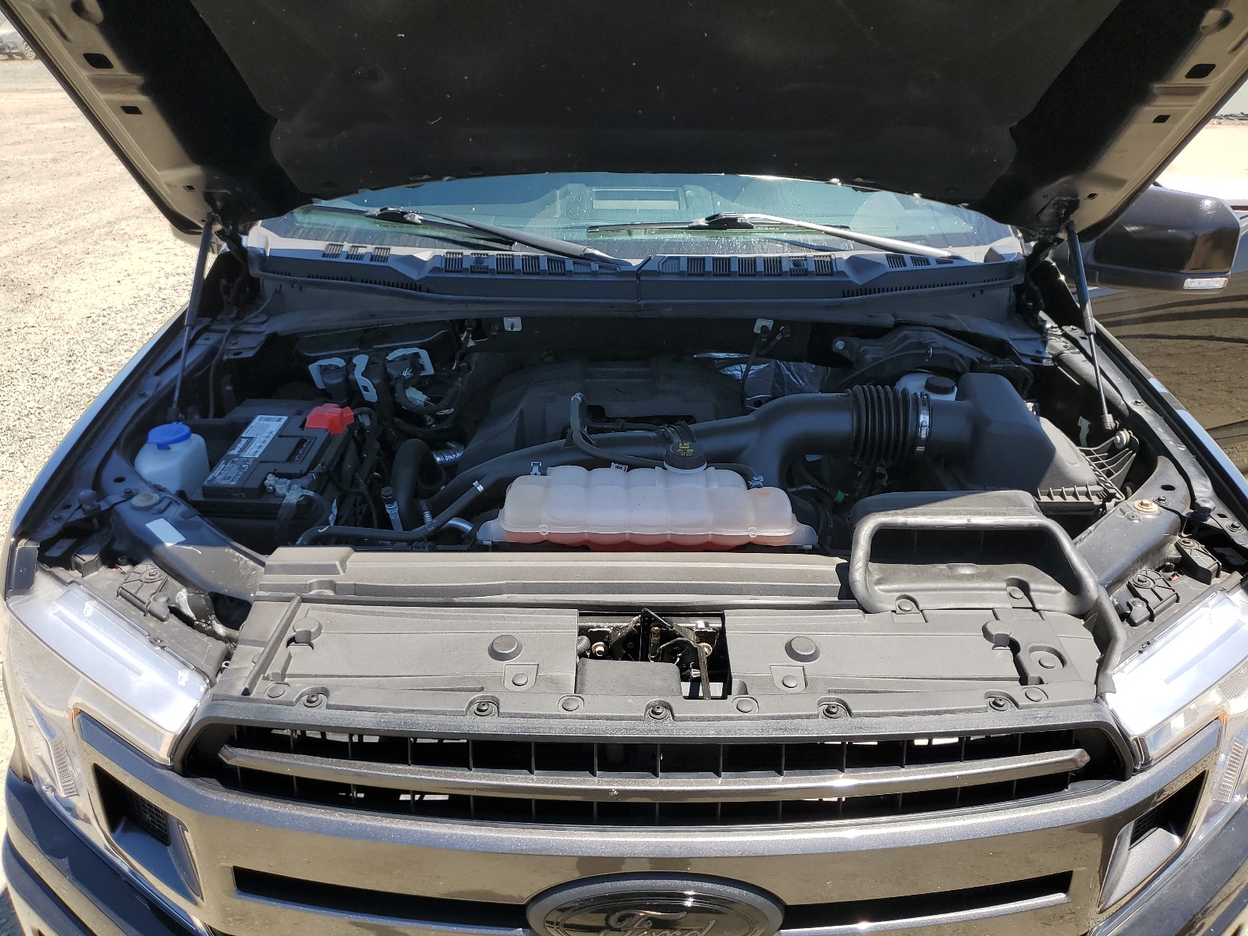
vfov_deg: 53.1
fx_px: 937
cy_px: 468
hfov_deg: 67.3
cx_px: 624
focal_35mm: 26
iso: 50
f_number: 1.5
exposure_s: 1/1429
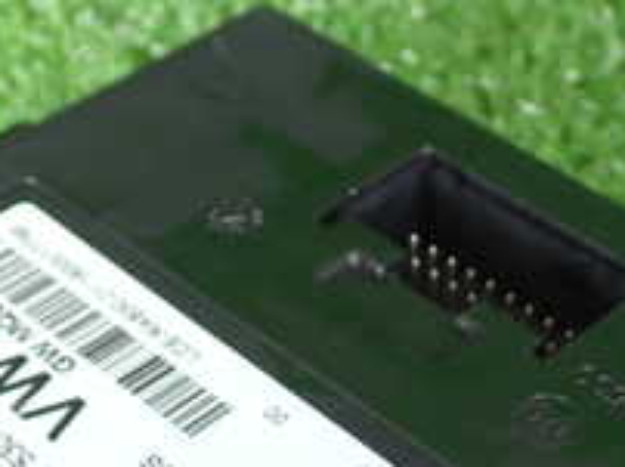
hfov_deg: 18.4
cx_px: 399
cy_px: 547
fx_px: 1930
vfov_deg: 13.5
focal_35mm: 107
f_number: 2.5
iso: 200
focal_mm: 6.37
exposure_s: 1/50
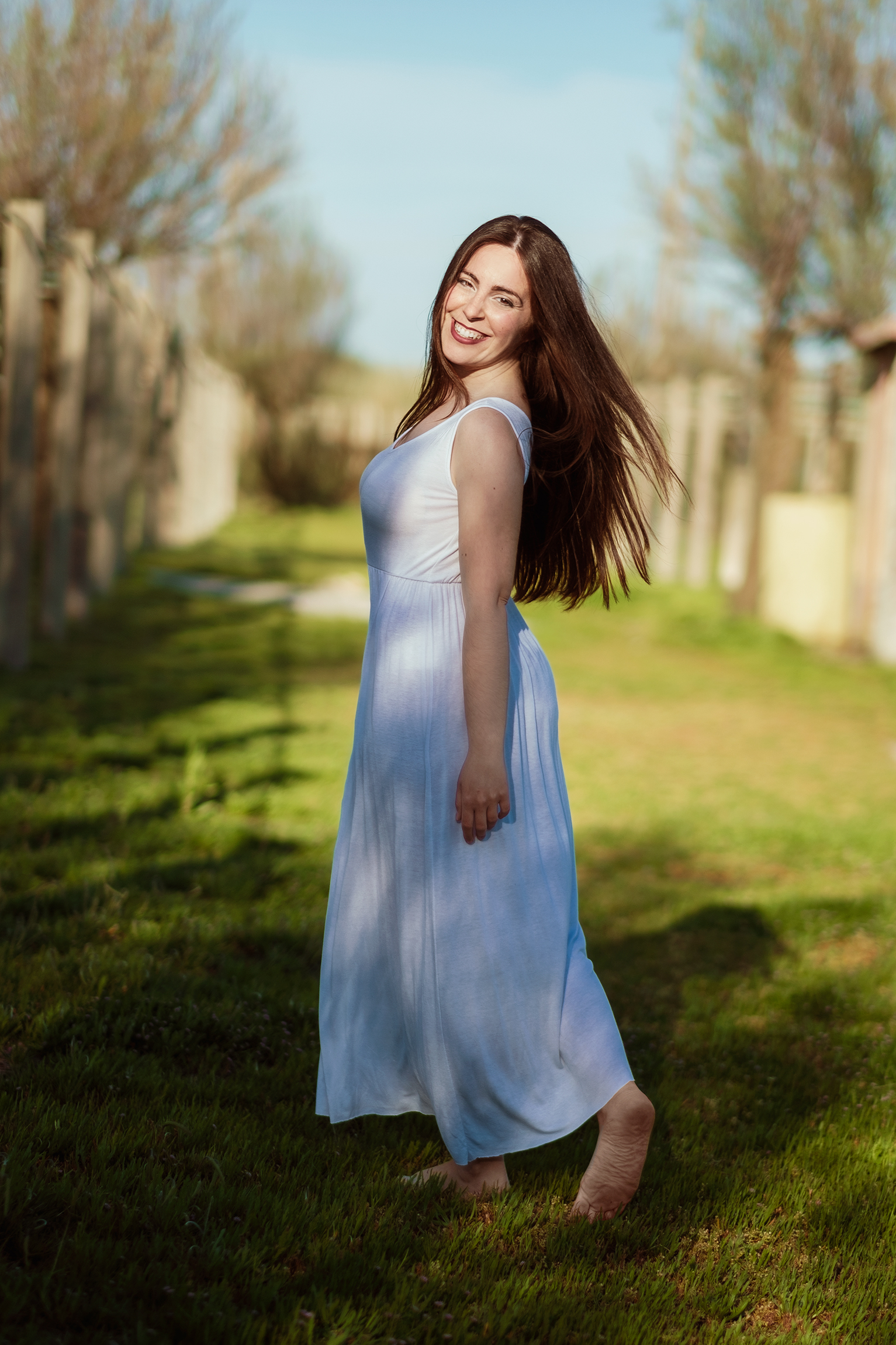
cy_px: 672
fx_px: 3136
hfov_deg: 16.3
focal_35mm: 84
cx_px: 448
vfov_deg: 24.2
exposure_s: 1/4000
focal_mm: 56
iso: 160
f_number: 1.2
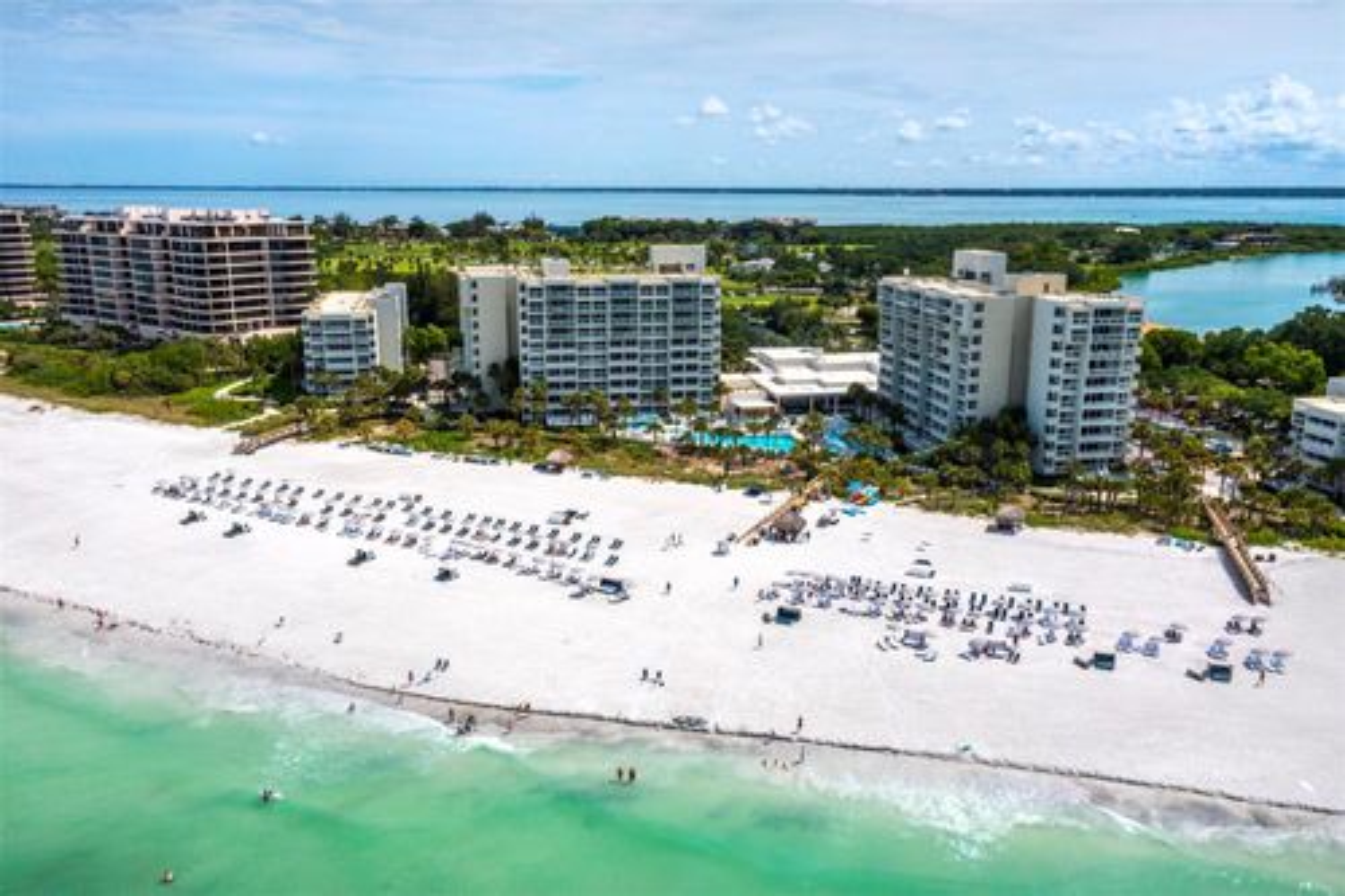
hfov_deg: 65.5
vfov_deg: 46.4
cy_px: 448
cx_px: 672
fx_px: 1046
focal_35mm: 28
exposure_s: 1/1250
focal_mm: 10.26
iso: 100
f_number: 8
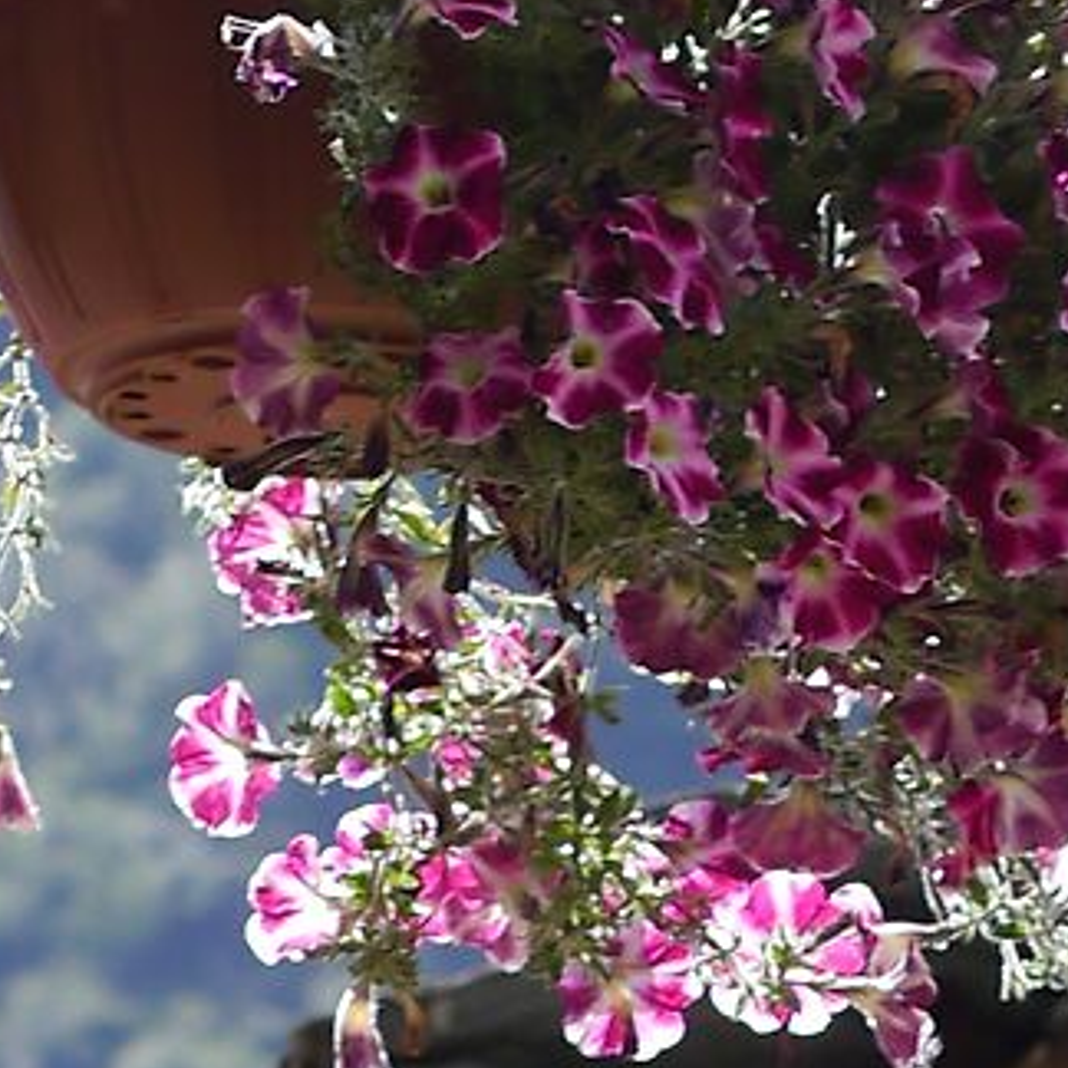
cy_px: 3204
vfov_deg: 2.9
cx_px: 880
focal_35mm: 589
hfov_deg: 3.0
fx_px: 20560
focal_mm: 45
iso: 160
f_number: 5.6
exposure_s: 1/250
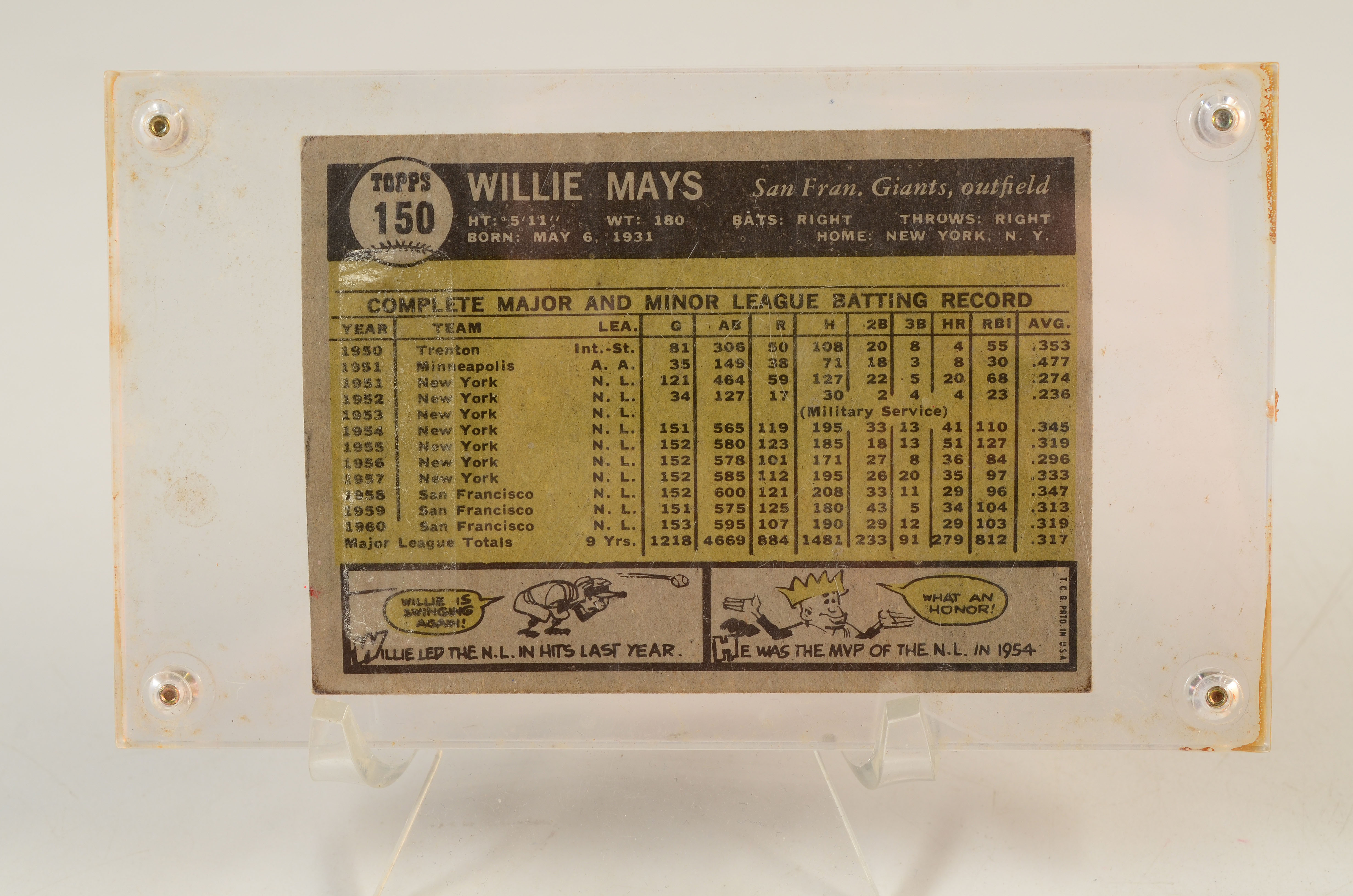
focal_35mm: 68
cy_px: 448
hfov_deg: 29.9
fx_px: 2532
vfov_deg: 20.1
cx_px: 676
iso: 200
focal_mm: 45
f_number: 13
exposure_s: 1/160
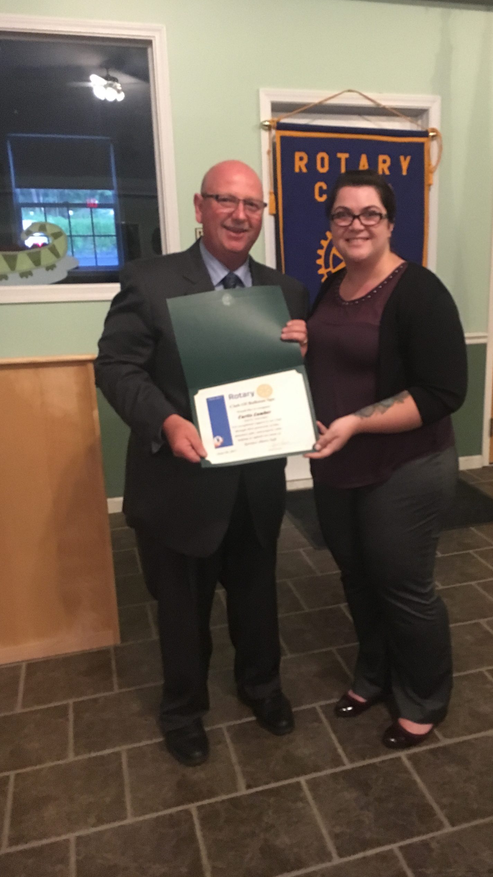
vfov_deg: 61.0
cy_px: 437
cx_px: 321
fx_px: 744
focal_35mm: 32
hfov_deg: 36.4
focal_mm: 4.15
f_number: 2.2
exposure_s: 1/15
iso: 320
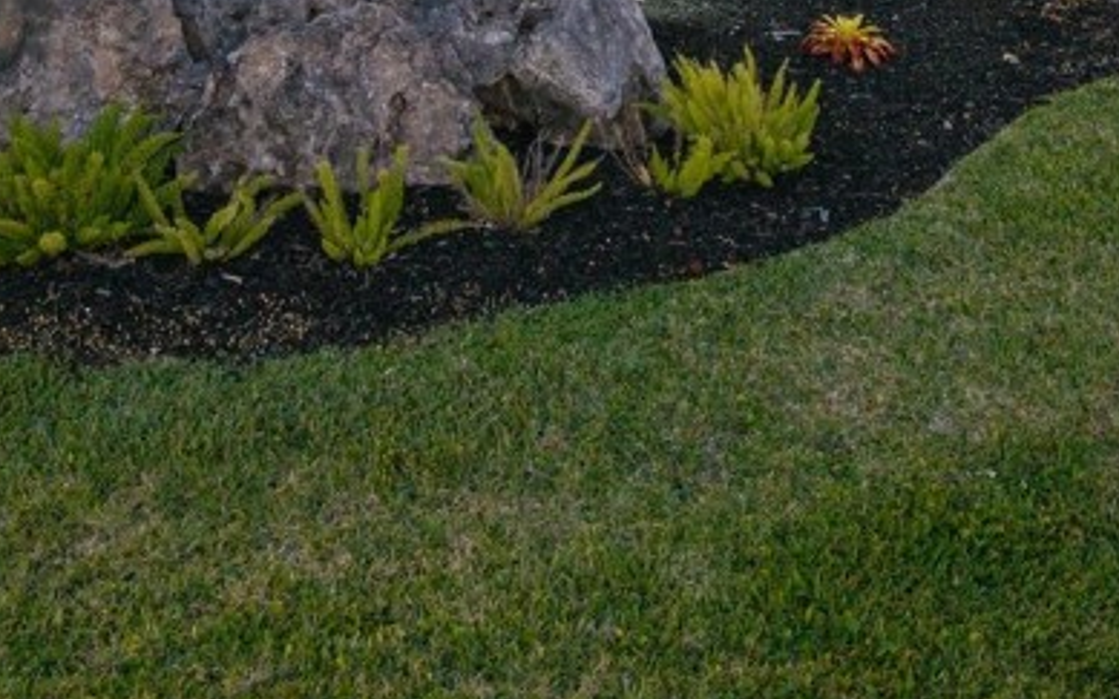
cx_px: 552
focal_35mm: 67
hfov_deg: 30.6
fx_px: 2043
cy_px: -400
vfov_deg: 17.2
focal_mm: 8.67
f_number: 1.8
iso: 880
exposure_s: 1/13
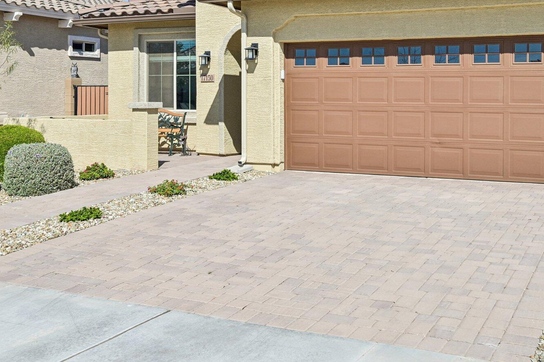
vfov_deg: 28.9
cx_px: 314
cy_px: 101
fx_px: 695
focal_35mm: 46
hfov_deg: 42.6
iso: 100
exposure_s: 1/800
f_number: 8
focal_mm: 30
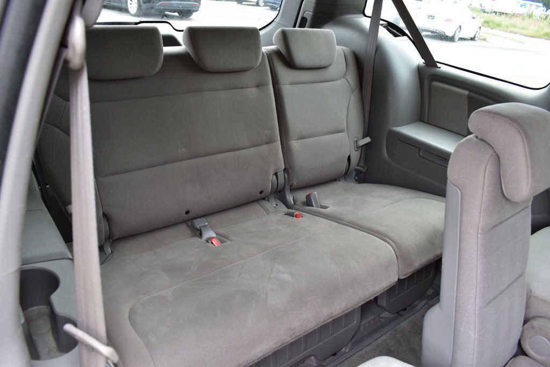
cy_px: 184
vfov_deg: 47.9
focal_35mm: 27
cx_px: 275
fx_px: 412
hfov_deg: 67.4
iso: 400
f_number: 6.3
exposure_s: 1/20
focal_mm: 18
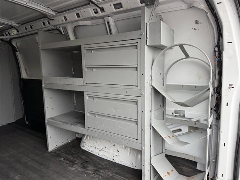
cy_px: 90
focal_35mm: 24
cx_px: 120
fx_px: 166
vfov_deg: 56.8
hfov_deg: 71.6
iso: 160
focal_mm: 6.76
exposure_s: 1/121
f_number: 1.78
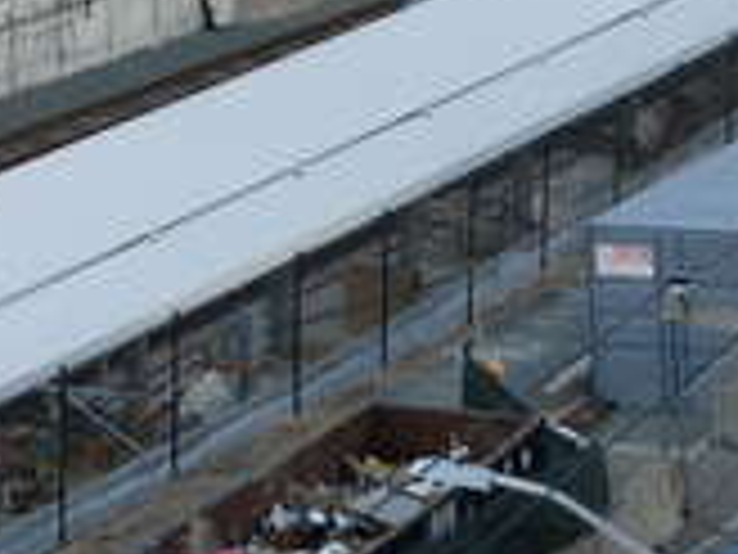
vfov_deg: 7.9
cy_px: 72
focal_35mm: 187
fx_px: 3987
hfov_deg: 10.5
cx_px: 108
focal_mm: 7.2
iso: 80
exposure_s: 1/200
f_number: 3.8
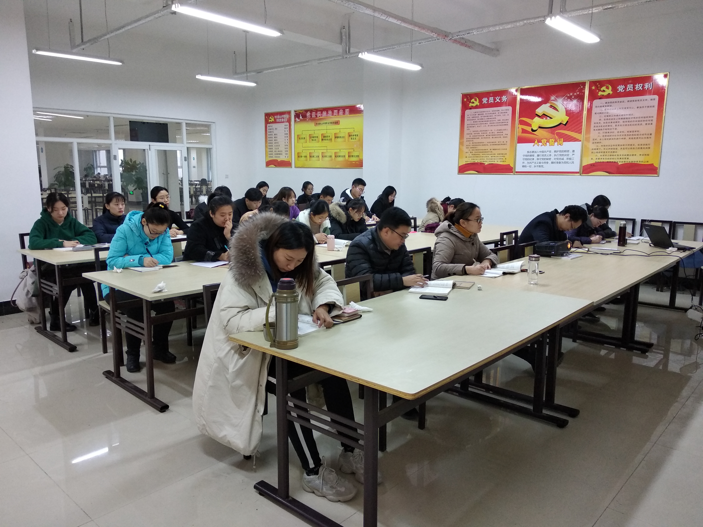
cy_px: 264
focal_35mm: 26
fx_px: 528
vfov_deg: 53.1
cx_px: 352
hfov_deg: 67.3
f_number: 2.2
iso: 500
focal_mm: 3.81
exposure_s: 1/33
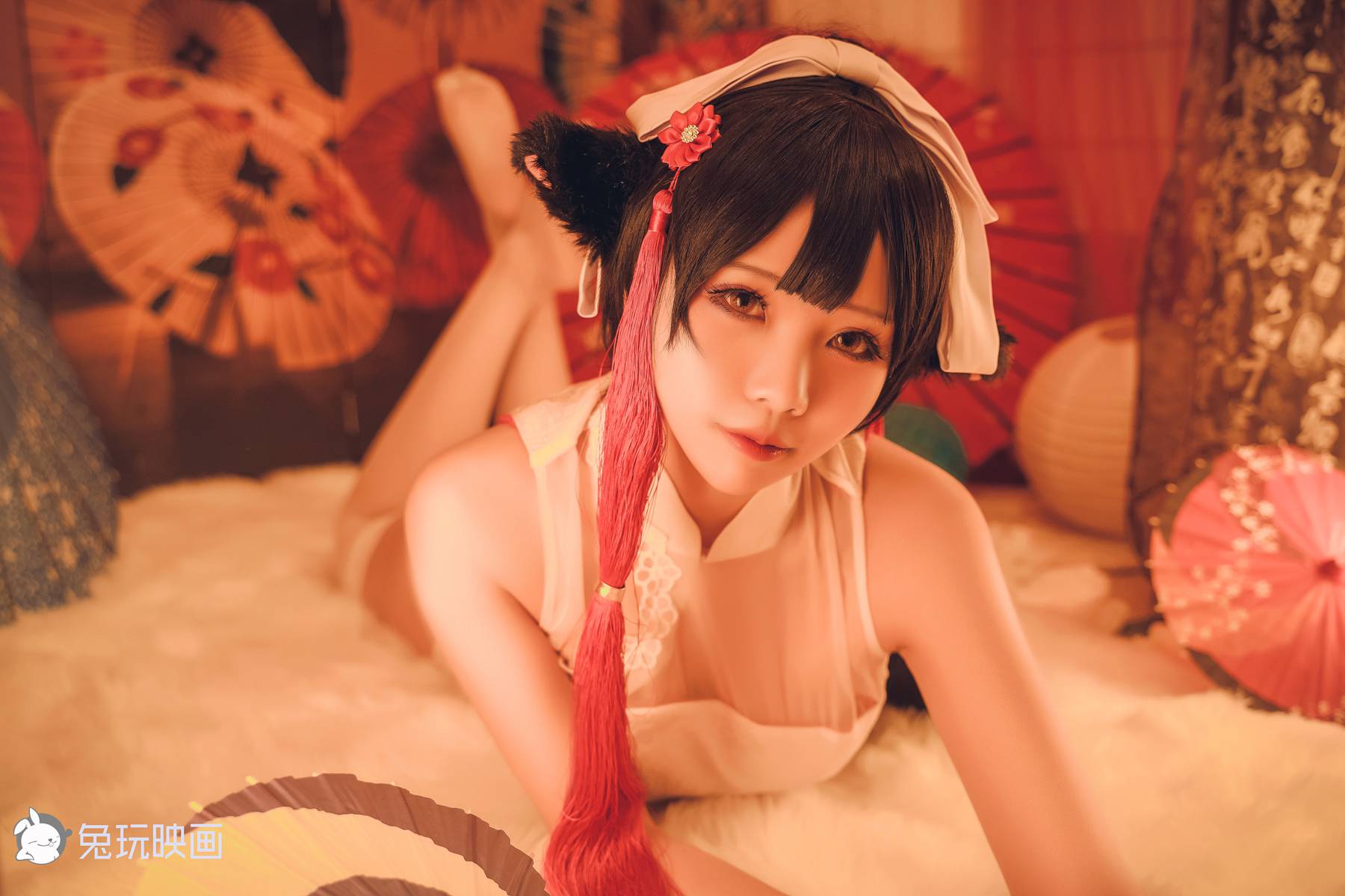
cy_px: 448
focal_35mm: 41
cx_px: 672
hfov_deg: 47.4
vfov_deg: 32.6
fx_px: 1532
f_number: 3.5
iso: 400
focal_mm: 41
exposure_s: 1/15
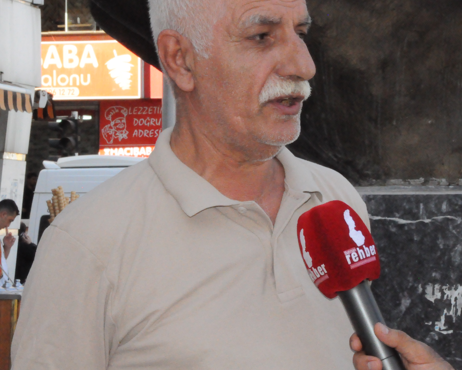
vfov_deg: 9.8
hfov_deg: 12.3
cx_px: 224
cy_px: 139
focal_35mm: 157
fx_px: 2147
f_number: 32
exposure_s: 1/200
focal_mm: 70
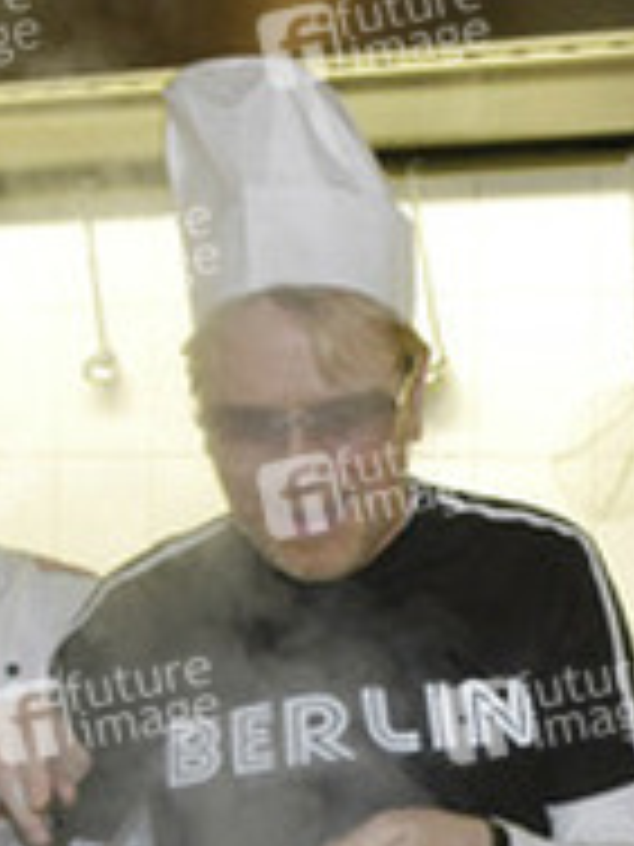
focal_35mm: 90
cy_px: 598
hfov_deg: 16.4
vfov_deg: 21.6
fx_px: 2198
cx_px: 434
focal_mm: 26
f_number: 3.5
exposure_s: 1/50
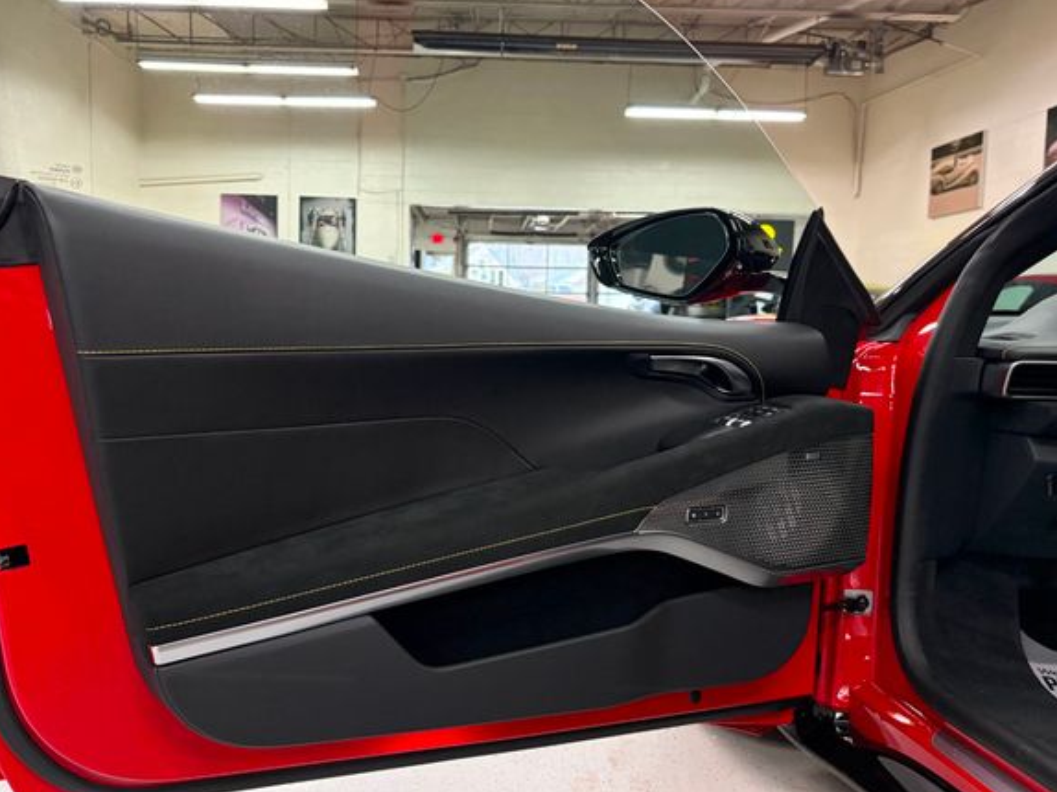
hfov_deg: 61.6
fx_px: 885
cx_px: 482
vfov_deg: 48.2
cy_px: 398
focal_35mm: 29
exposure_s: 1/40
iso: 400
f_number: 1.6
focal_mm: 5.96
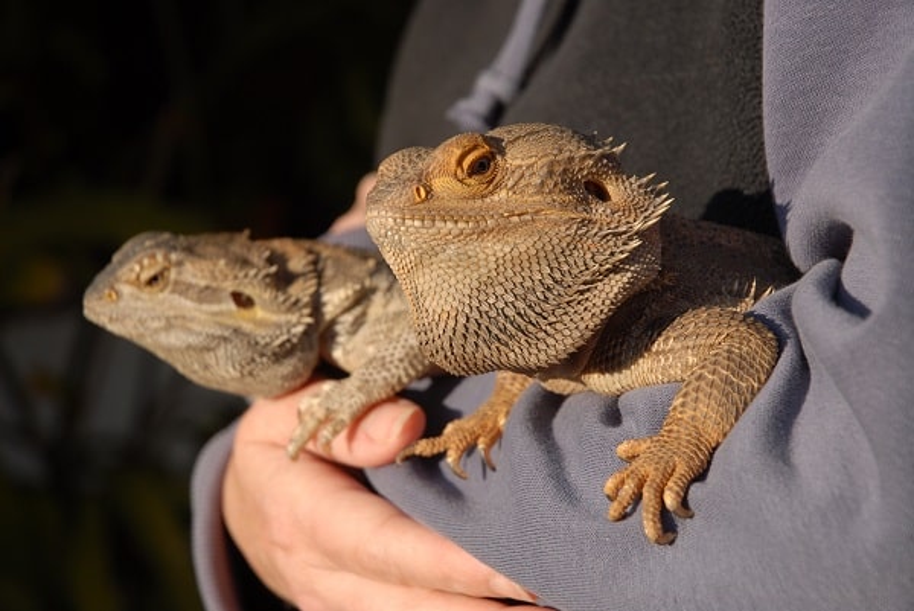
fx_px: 2668
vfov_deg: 13.1
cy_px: 306
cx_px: 457
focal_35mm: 105
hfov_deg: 19.4
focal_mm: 70
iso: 100
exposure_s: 1/160
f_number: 6.3
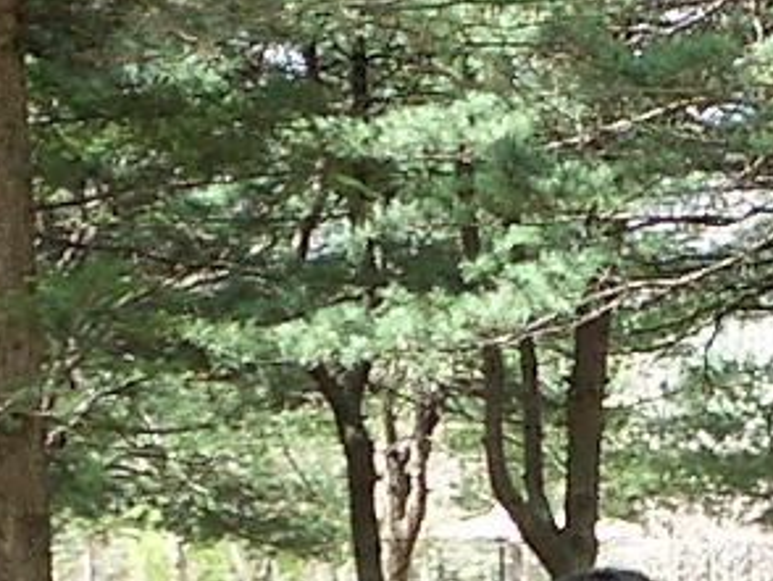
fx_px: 3598
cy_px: 1107
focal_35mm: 161
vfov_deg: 8.8
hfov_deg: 12.1
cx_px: 786
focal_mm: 5.6
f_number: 3.5
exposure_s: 1/125
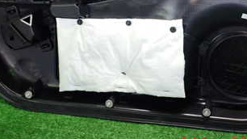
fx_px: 419
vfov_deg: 17.9
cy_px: -27
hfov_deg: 32.8
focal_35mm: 64
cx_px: 123
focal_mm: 5.4
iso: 400
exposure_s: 1/30
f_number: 2.3
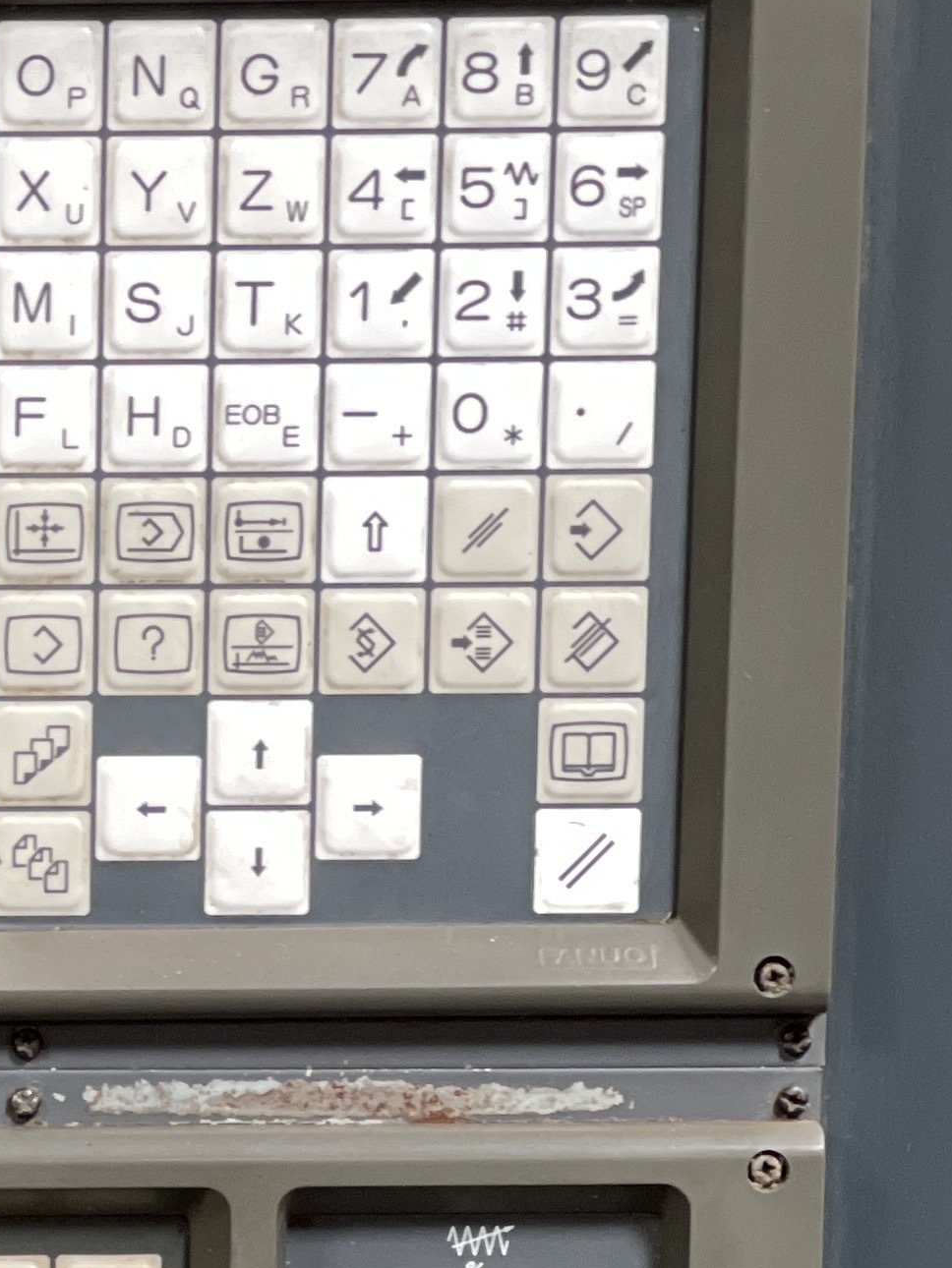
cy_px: 1595
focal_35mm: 200
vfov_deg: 9.7
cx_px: -442
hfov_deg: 7.3
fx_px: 7331
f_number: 2.2
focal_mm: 7.5
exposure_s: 1/40
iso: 200
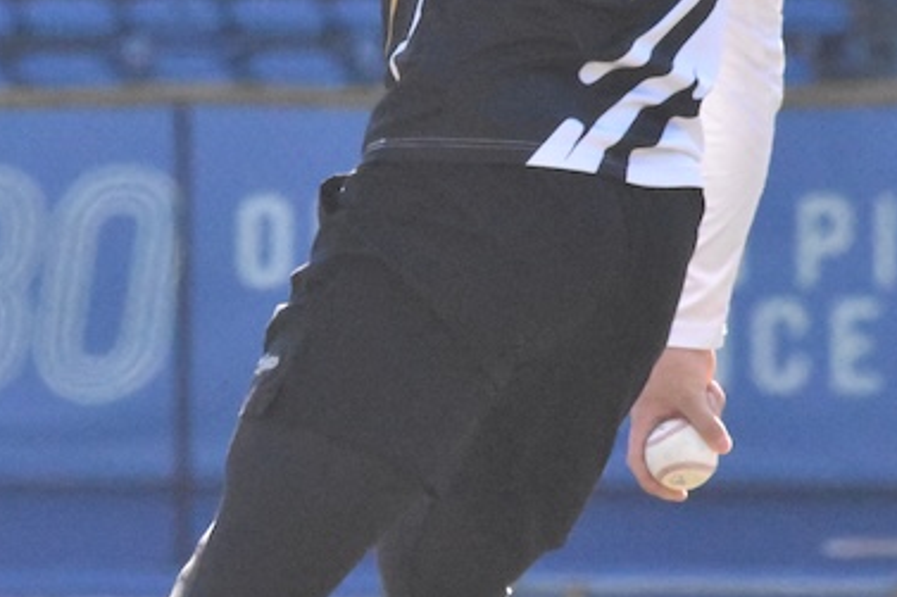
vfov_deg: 1.1
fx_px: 30458
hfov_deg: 1.7
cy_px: 87
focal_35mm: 1223
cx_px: 288
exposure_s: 1/4000
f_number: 11
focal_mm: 300
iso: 10000
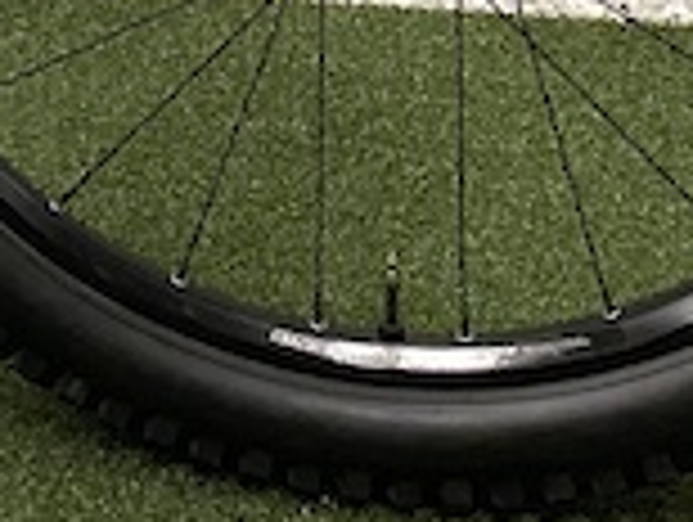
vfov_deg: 9.8
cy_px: -706
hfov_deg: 13.4
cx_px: -472
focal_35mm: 135
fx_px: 2707
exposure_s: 1/60
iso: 320
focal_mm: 4.25
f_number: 1.8
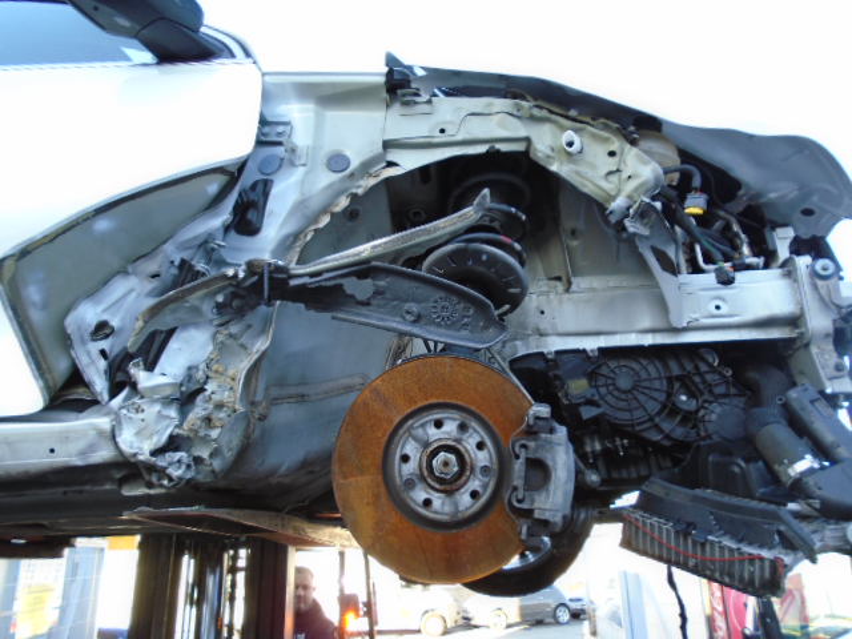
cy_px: 320
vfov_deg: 53.1
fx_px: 640
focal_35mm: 26
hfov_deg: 67.3
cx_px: 426
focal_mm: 4.6
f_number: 3.2
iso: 100
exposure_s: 1/60
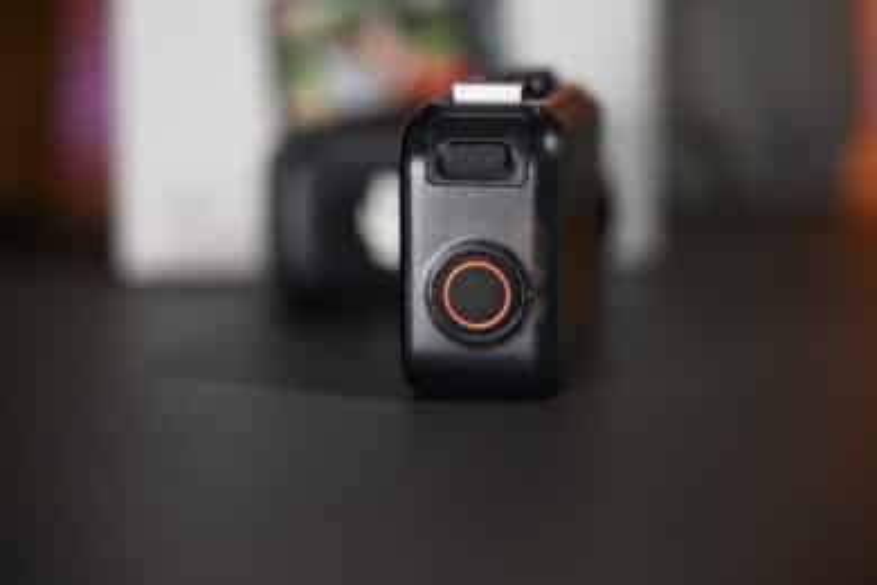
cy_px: 292
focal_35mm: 93
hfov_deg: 21.9
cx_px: 438
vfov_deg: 14.7
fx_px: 2265
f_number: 4
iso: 125
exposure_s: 1/100
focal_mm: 93
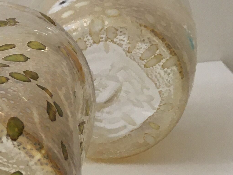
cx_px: -191
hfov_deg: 14.8
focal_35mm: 115
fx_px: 774
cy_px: 105
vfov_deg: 12.9
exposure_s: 1/33
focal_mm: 4.15
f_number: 2.2
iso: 32
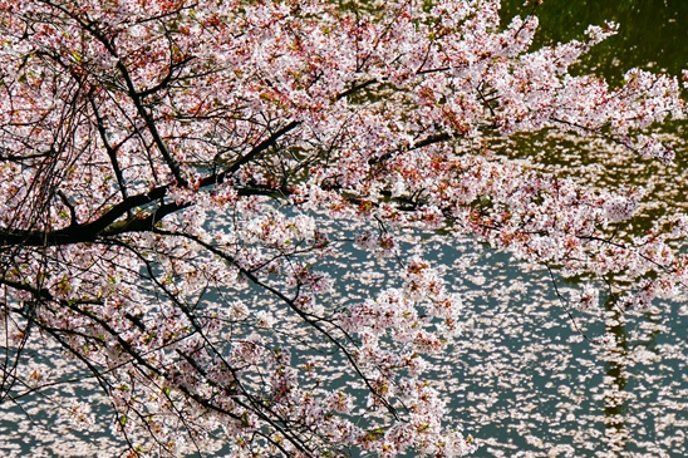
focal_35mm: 265
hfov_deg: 7.8
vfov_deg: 5.2
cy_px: 297
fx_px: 5070
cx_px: 363
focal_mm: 121.3
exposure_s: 1/320
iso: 100
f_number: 8
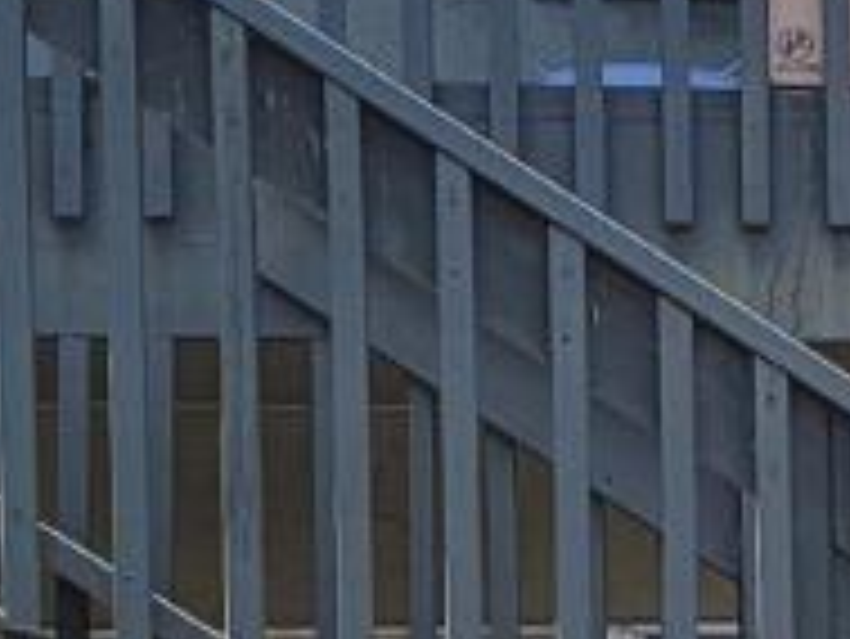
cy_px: 664
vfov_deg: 7.5
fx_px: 4865
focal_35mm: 198
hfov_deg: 9.4
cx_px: 1646
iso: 20
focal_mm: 7
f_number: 1.8
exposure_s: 1/375
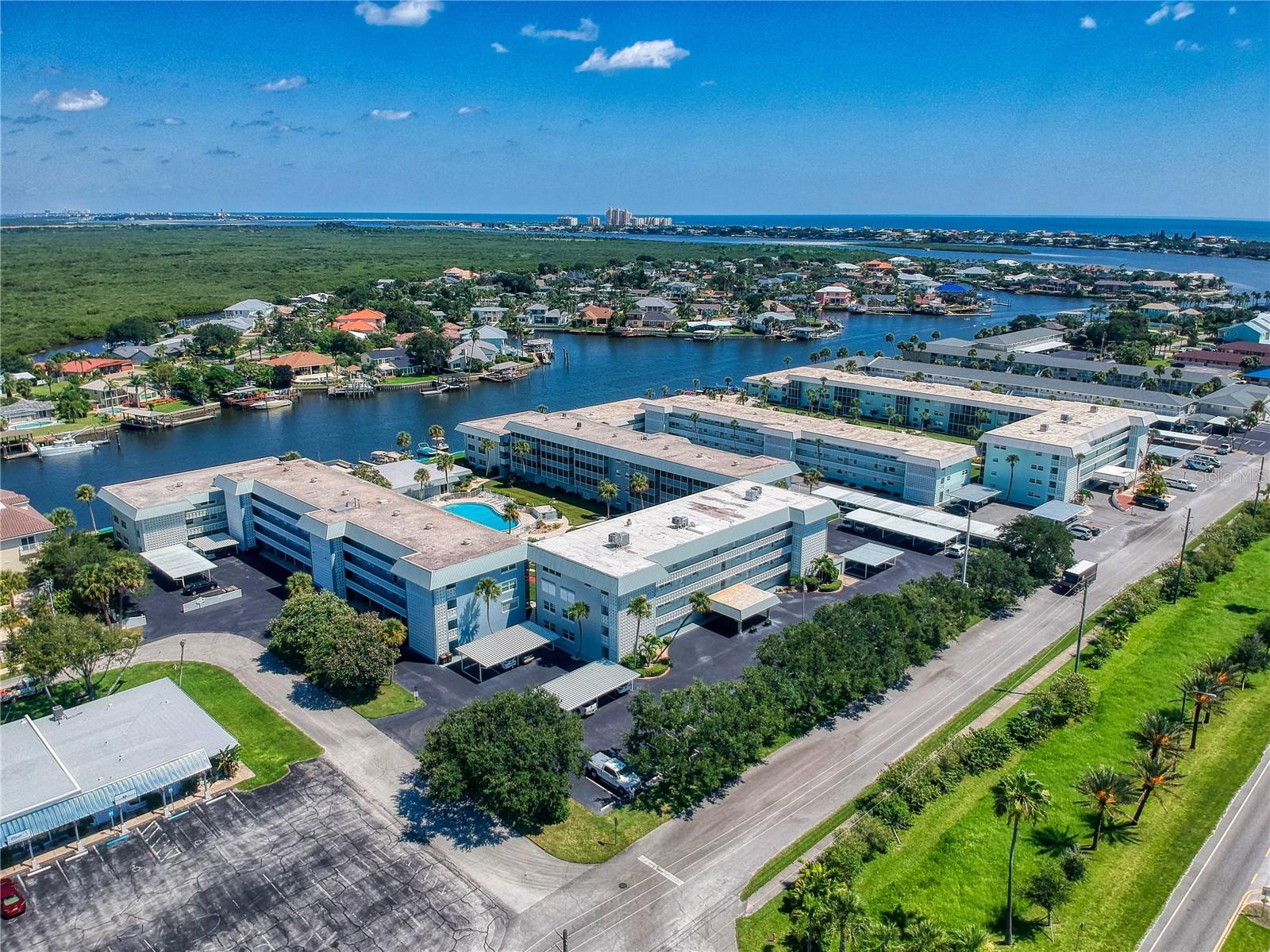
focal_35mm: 25
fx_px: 917
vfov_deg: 54.9
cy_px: 476
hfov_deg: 69.4
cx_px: 635
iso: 100
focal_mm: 4.49
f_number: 2.6
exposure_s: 1/2500
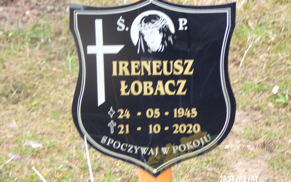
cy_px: 88
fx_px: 1673
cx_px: 148
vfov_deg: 6.2
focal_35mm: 211
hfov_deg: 9.9
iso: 200
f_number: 4.7
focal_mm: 31.3
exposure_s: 1/70
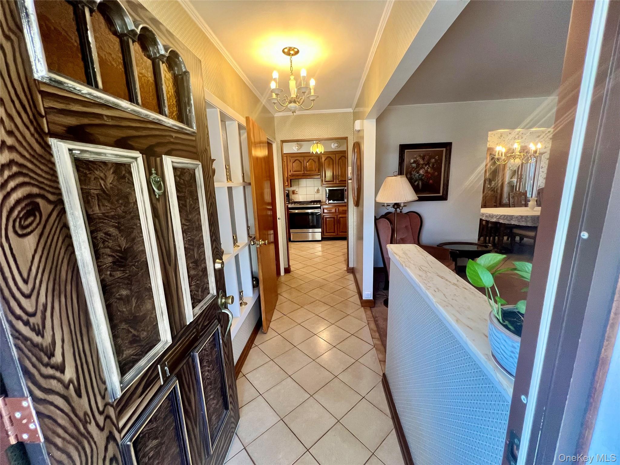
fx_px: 233
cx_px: 310
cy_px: 232
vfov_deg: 89.9
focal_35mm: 13
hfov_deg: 106.2
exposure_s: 1/60
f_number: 1.8
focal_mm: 1.57
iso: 160
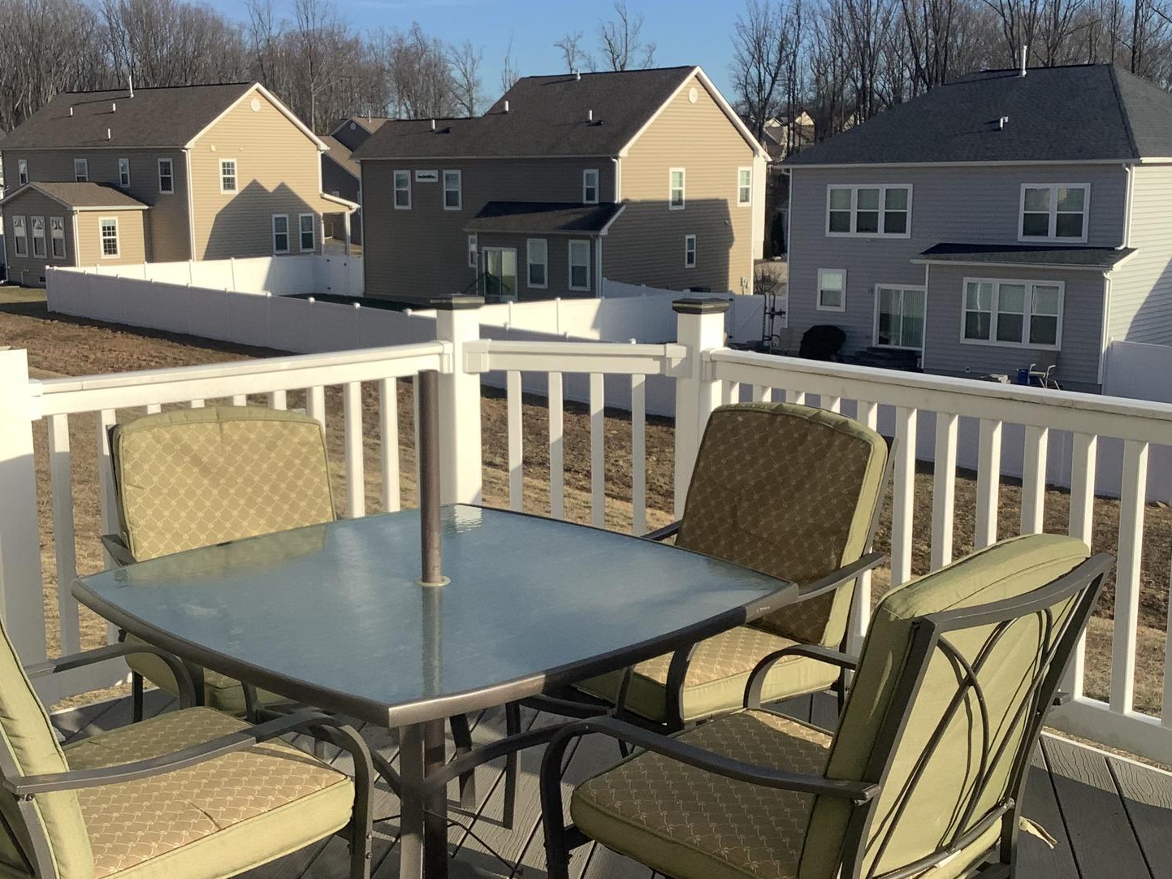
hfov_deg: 42.9
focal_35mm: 44
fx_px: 1490
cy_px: 459
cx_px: 524
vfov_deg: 32.9
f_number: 2.4
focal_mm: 3.3
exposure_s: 1/1773
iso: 25
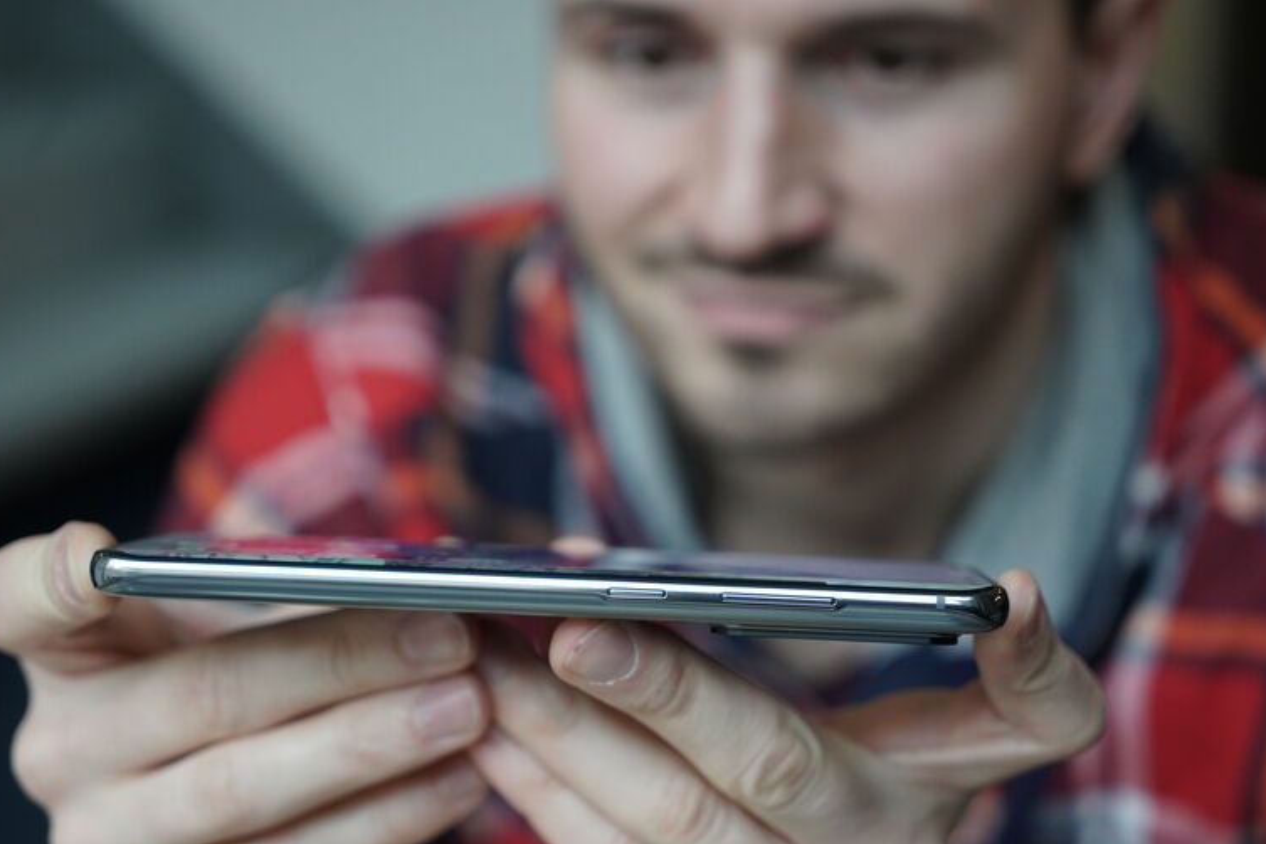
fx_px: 2708
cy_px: 462
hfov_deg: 26.3
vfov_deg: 17.7
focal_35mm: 77
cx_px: 597
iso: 3200
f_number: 4.5
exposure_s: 1/200
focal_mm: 70
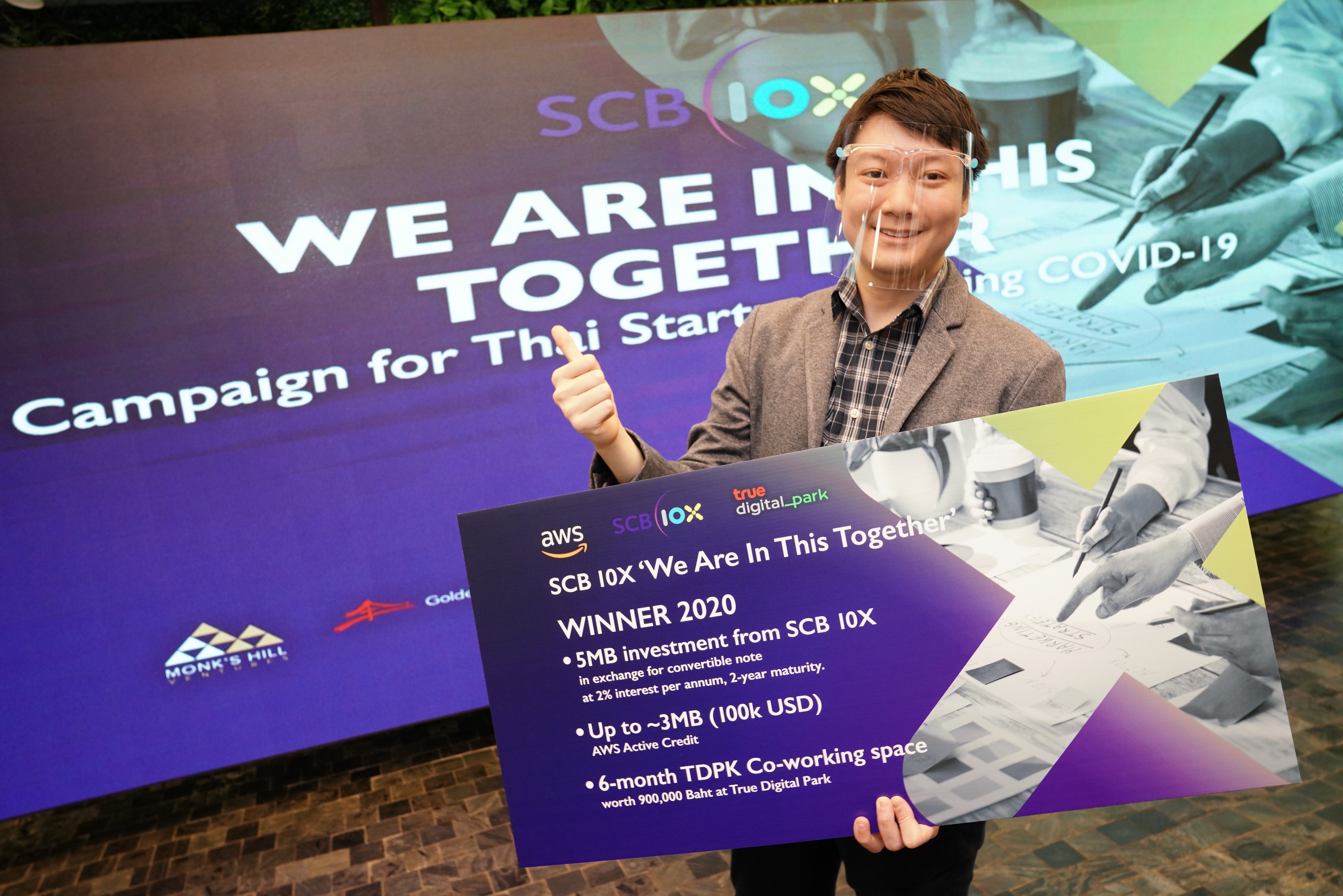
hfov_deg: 67.4
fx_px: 1007
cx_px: 664
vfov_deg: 47.9
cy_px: 437
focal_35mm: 27
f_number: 5.6
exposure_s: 1/100
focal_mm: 26
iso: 1250
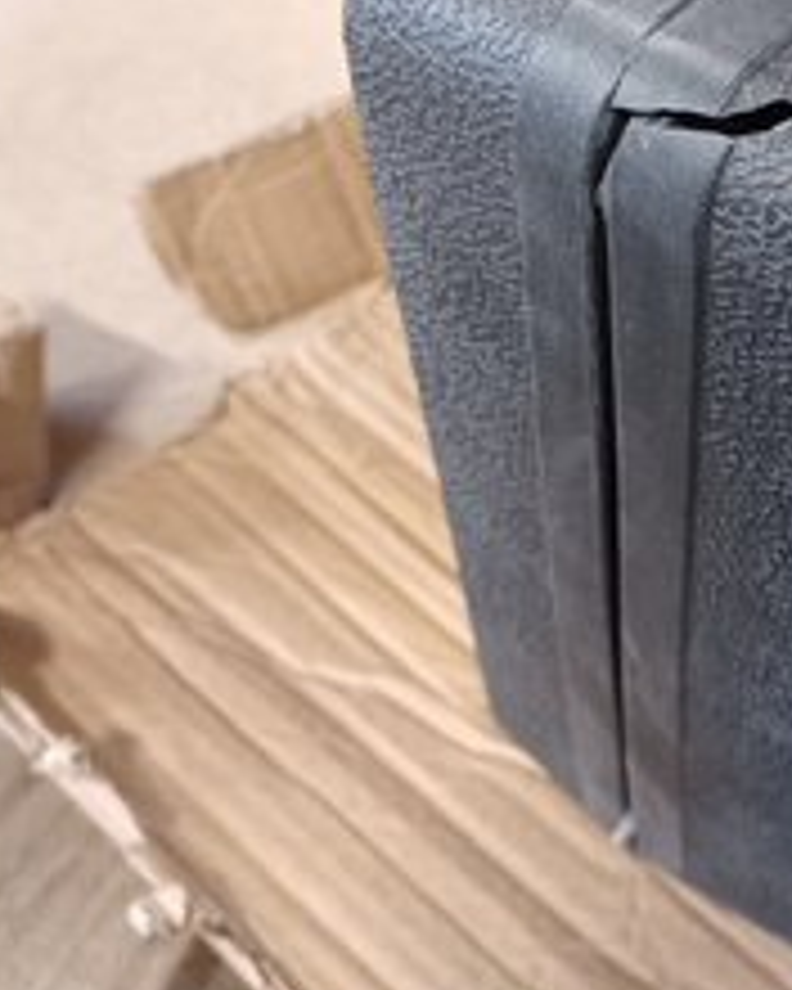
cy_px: 302
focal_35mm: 50
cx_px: 738
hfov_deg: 28.8
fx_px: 1465
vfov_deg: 36.8
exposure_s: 1/16.7
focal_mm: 4.6
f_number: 1.8
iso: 2000
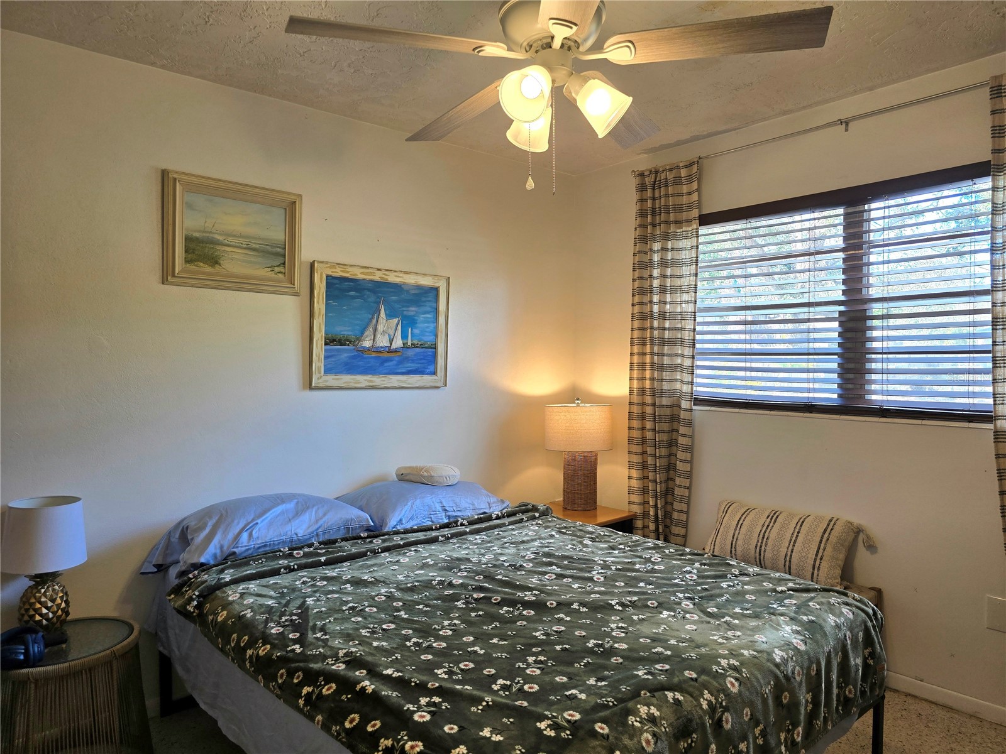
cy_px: 377
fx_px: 668
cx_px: 503
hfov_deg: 73.9
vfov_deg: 58.9
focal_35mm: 23
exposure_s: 1/120
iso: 50
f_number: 1.7
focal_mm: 6.3
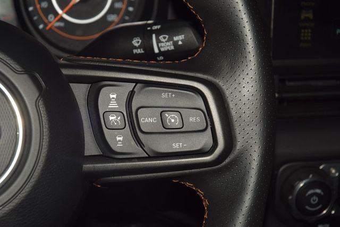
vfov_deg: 13.0
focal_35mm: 105
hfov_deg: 19.5
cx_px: 170
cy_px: 114
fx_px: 992
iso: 100
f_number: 8
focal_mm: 70
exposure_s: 1/125
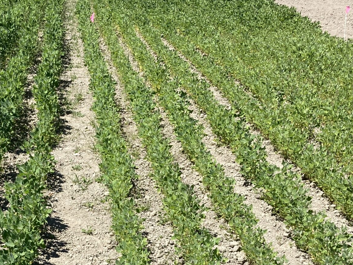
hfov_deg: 30.5
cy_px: 273
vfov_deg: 22.6
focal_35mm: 62
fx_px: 632
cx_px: 75
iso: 20
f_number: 1.8
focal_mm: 3.99
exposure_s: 1/1946
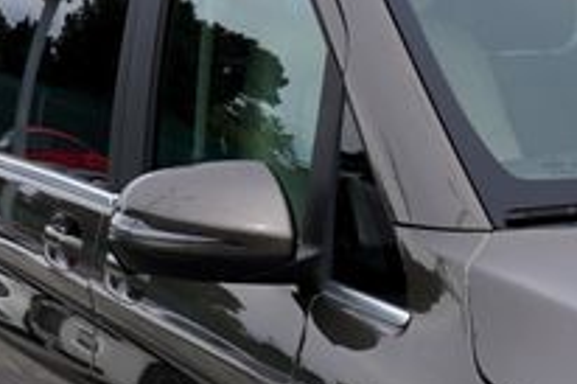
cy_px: 461
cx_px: 784
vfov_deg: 8.5
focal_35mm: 159
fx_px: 2546
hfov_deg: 12.5
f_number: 8
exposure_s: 1/320
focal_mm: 32
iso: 100
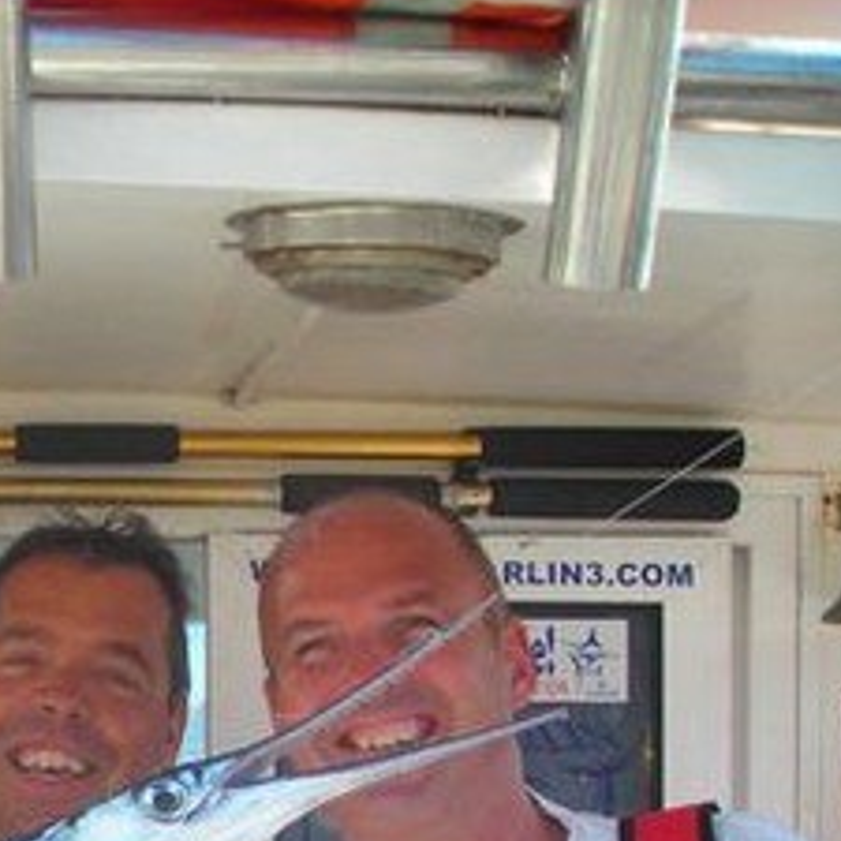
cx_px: -288
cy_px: 875
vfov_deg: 18.0
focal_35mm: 94
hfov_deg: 17.2
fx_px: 2584
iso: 50
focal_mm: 6.3
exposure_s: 1/202
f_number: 3.2
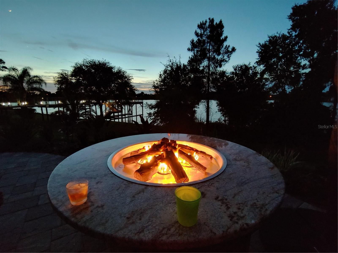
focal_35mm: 16
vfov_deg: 78.1
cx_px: 169
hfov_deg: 94.5
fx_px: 156
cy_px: 126
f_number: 1.9
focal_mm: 2.18
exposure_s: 1/15
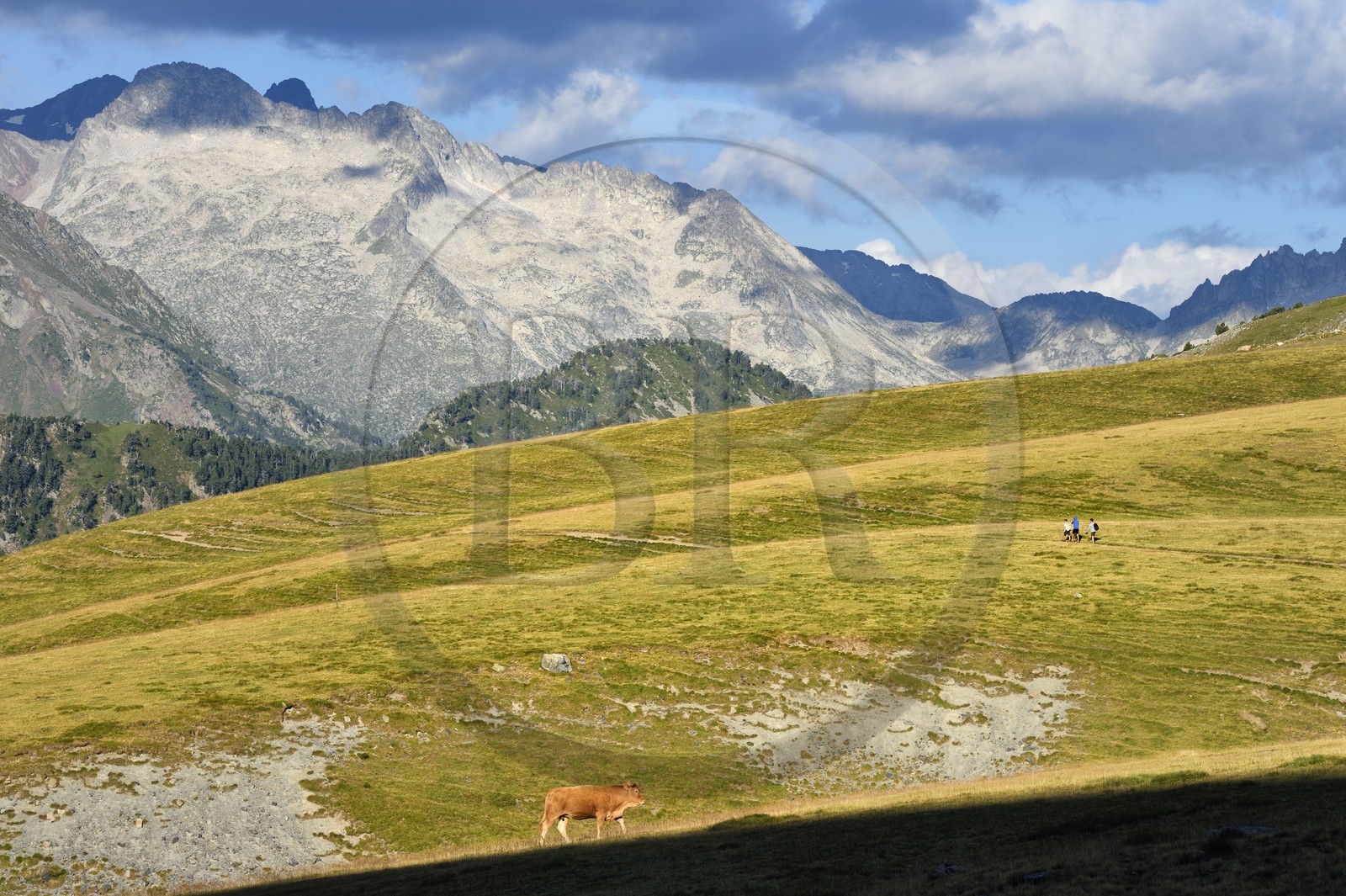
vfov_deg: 11.4
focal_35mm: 120
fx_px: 4484
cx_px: 673
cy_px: 448
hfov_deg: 17.1
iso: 200
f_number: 8
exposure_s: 1/400
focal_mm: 120
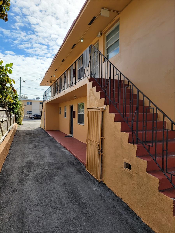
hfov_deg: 56.8
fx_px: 162
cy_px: 116
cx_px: 88
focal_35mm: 24
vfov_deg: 71.6
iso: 16
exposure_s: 1/697
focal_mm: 6.7
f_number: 1.8
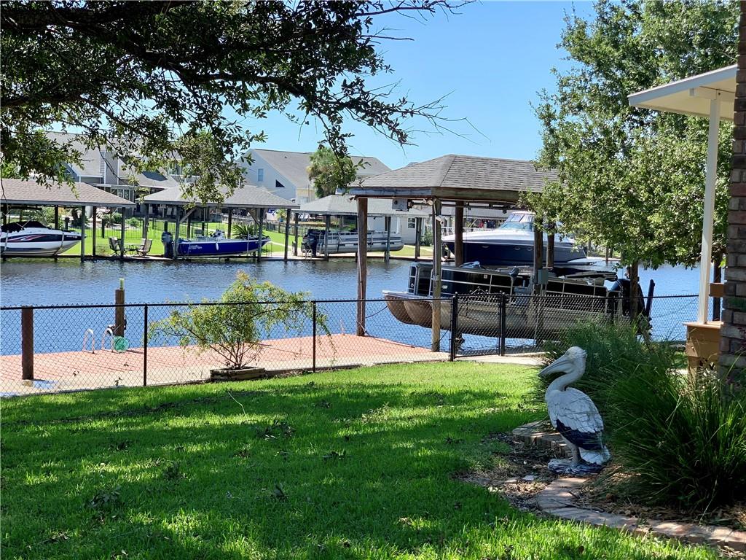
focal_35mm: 52
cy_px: 280
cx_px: 373
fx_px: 1121
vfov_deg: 28.0
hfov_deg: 36.8
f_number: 2.4
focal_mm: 6
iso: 16
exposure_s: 1/539
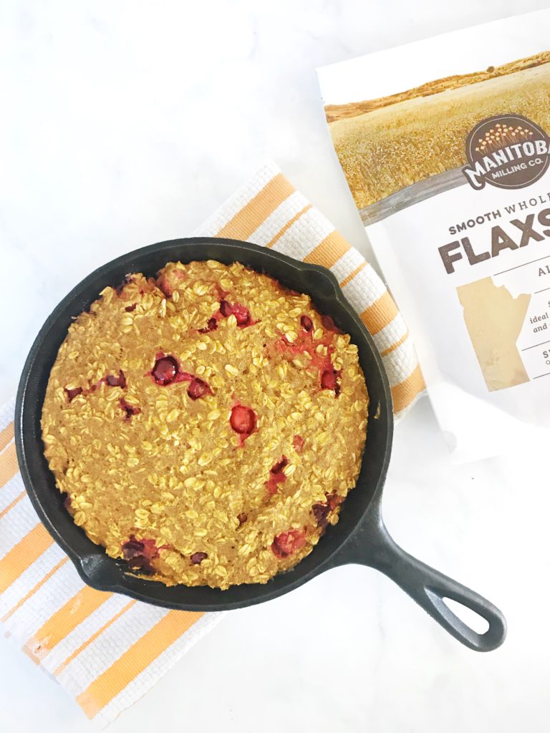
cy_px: 366
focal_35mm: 28
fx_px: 593
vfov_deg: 63.4
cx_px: 275
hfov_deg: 49.7
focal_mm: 3.99
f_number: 1.8
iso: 32
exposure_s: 1/30
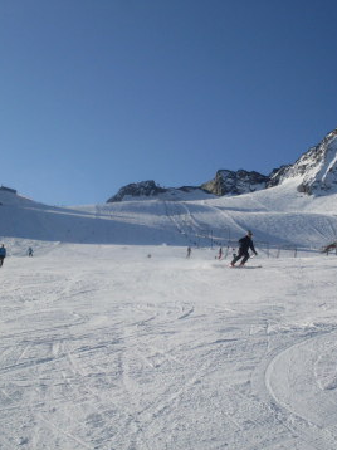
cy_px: 225
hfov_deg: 28.5
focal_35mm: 51
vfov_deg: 37.5
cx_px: 155
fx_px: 663
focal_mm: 6.3
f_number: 8.4
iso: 80
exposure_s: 1/350
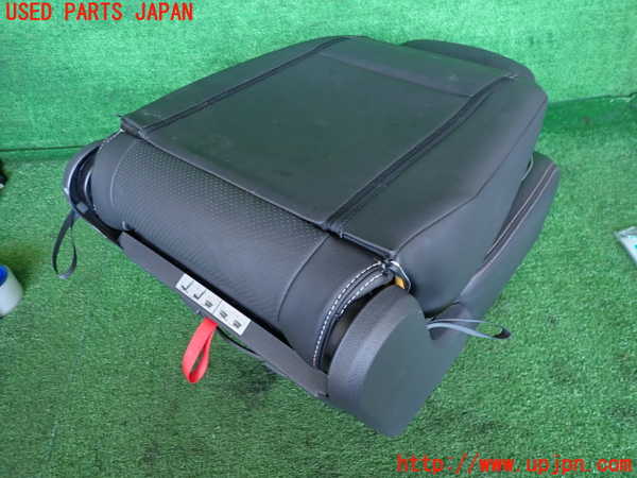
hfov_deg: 69.4
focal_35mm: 25
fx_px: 460
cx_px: 318
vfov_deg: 54.9
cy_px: 239
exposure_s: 1/30
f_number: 2
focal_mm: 4.5
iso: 200
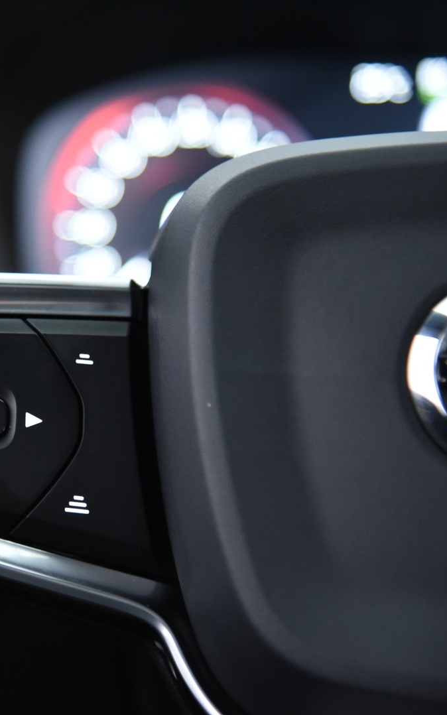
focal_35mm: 150
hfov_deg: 8.7
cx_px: 5
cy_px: 358
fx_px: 2923
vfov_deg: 13.9
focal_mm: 98
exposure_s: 1/20
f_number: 4
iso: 4000
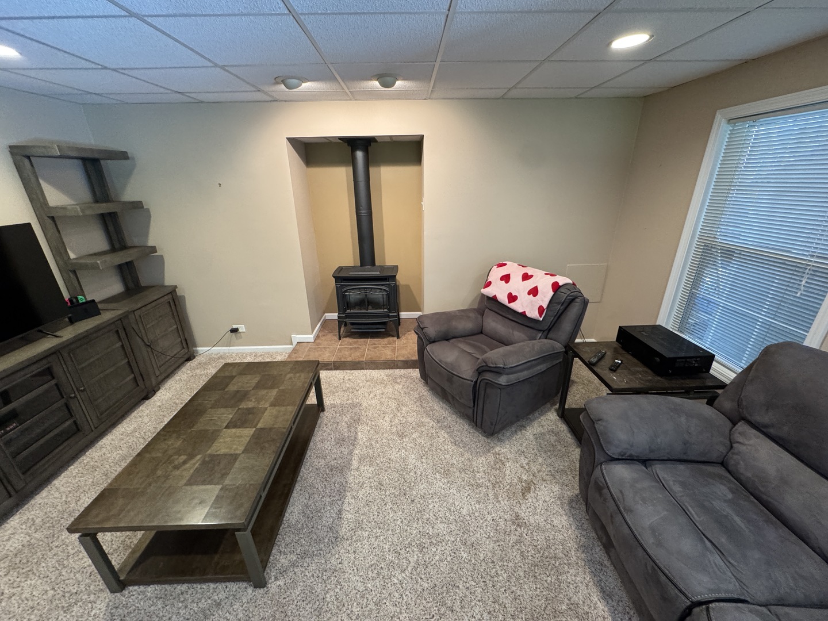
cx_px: 414
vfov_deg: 85.7
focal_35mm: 14
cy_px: 310
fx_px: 335
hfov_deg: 102.1
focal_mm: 2.22
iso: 500
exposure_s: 1/60
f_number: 2.2
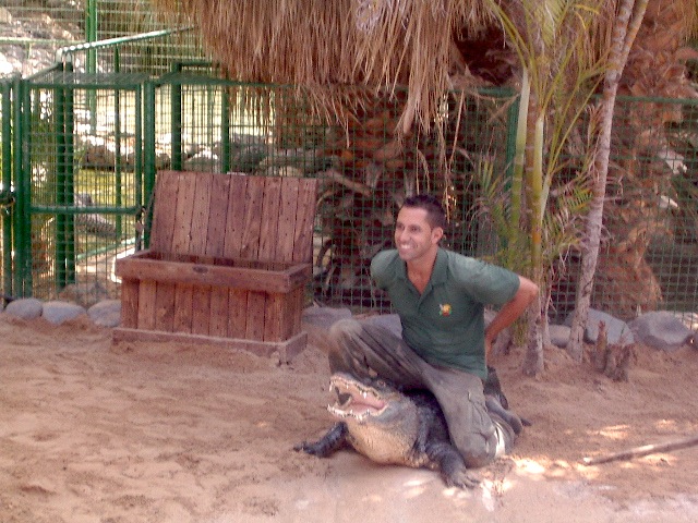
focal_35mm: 100
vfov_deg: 14.8
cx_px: 349
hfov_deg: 19.6
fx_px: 2016
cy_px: 262
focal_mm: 15.2
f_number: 4.6
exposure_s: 1/100
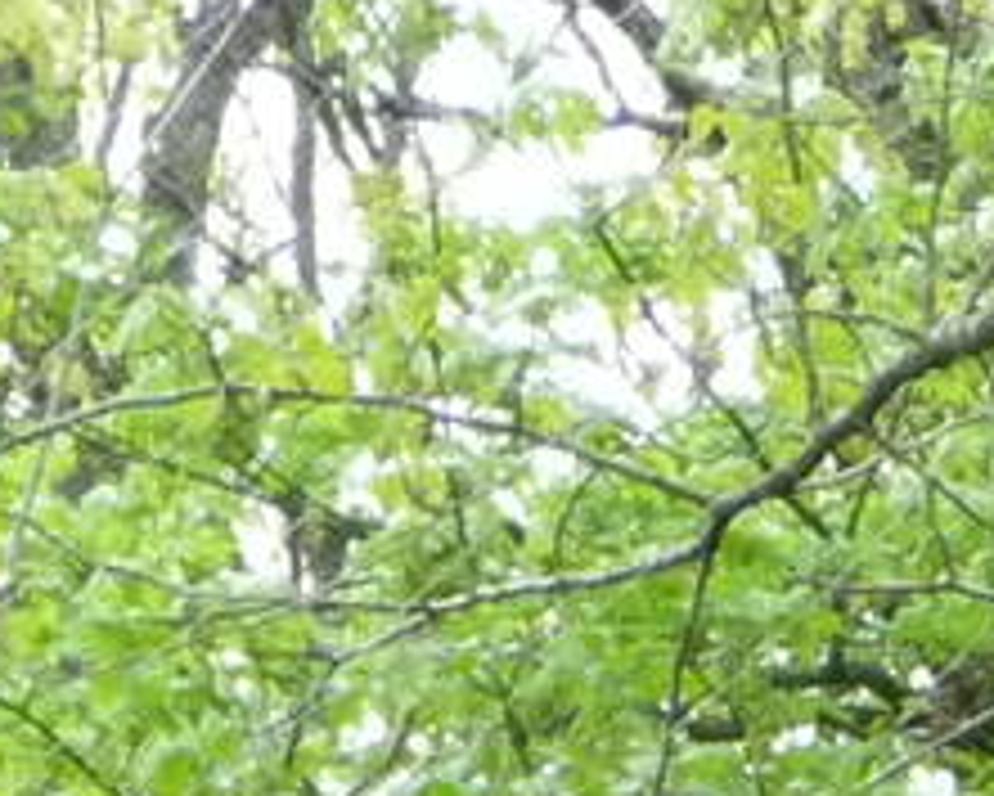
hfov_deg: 2.7
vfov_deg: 2.1
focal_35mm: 727
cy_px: 2401
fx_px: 21397
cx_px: 1664
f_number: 4.7
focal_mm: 17.5
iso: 400
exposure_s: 1/125
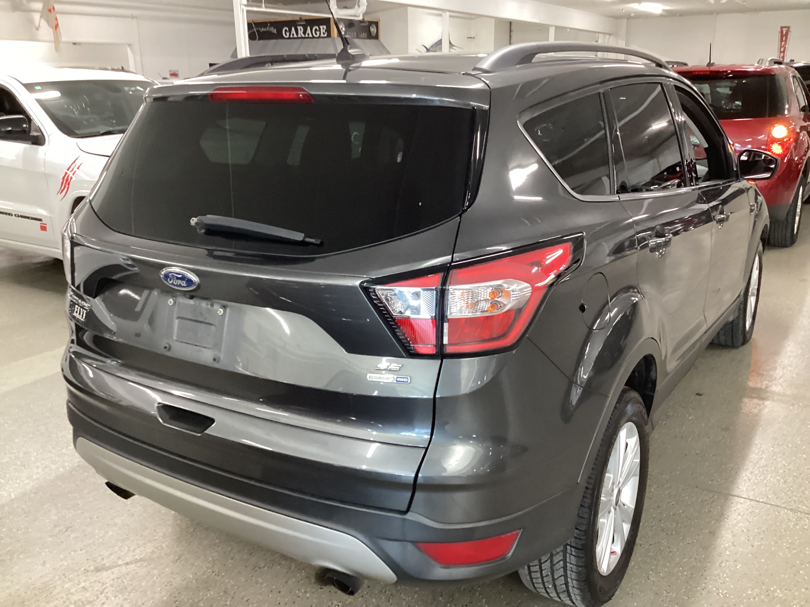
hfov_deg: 58.4
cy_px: 304
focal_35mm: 31
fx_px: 725
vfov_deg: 45.4
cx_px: 405
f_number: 2.4
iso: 320
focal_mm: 3.3
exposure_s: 1/40
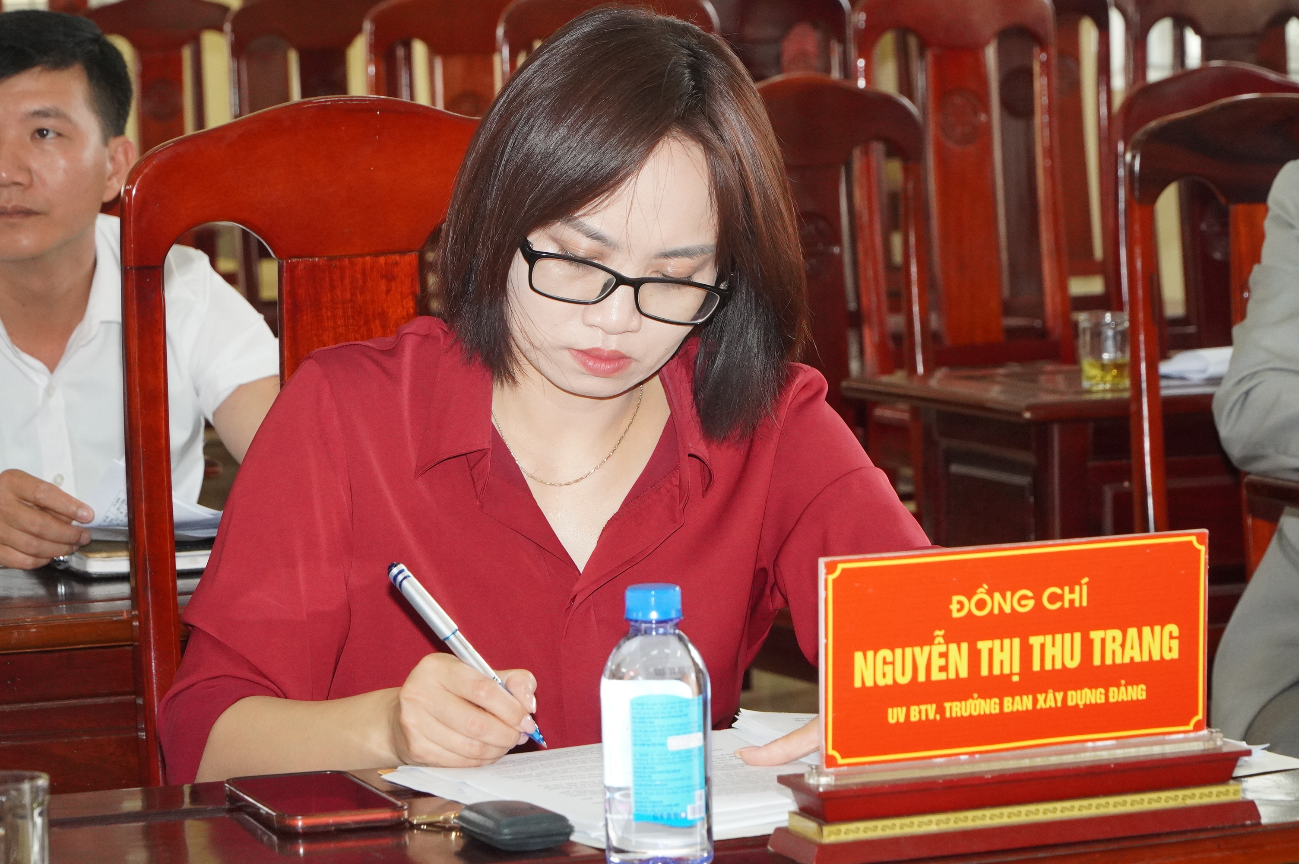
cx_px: 650
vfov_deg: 11.0
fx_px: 4488
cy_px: 432
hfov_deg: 16.5
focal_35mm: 124
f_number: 9
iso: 3200
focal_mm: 83
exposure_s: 1/125
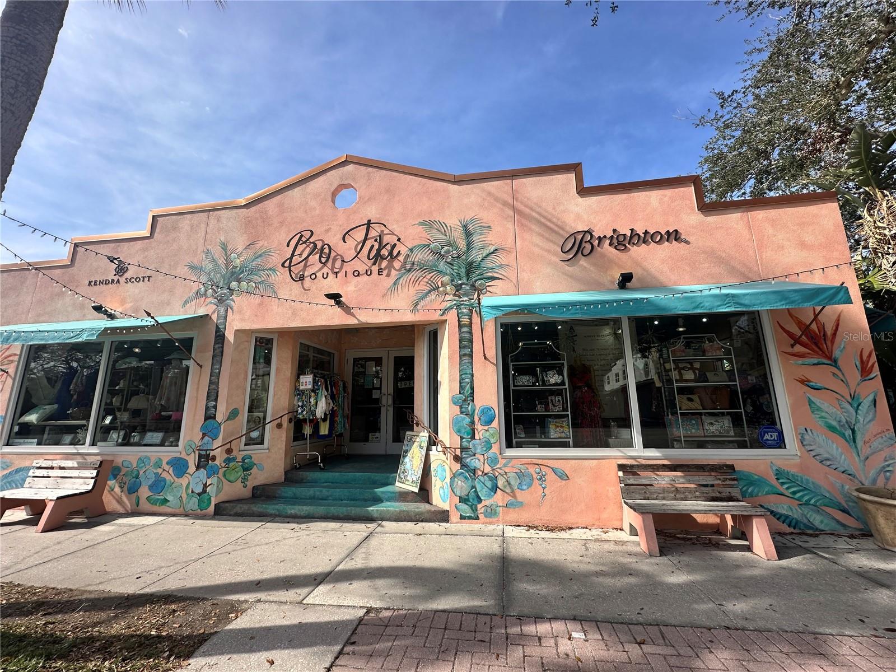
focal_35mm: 14
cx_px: 448
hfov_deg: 102.1
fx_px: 362
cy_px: 336
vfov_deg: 85.7
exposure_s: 1/1553
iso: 40
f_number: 2.2
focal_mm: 2.22
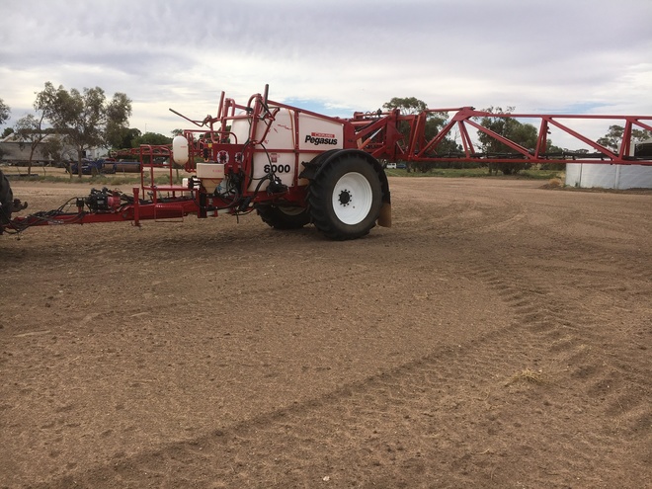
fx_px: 546
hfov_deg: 61.7
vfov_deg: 48.2
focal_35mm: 29
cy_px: 244
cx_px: 326
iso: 25
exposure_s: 1/1603
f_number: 2.2
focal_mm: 4.15
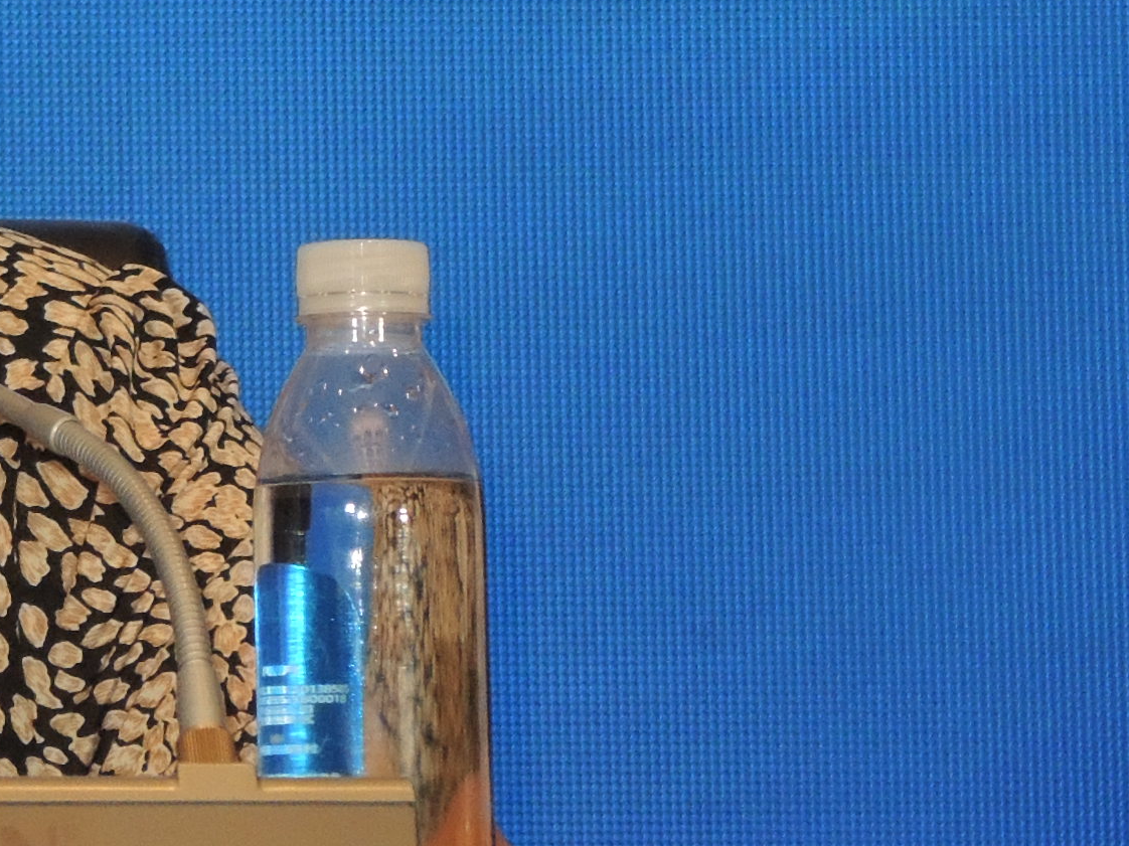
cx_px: -625
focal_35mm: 624
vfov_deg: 2.4
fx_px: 20347
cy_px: -67
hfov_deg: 3.2
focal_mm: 37.4
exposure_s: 1/250
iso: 720
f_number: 4
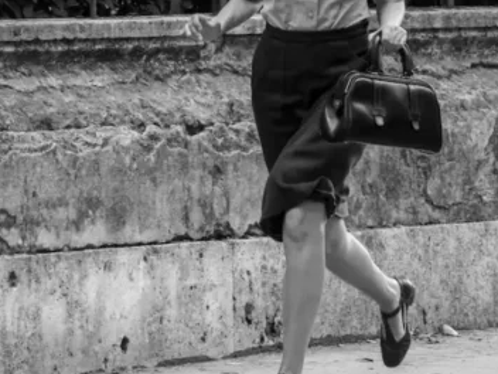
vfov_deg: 6.1
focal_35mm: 243
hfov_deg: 8.1
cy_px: 89
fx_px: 3496
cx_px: 150
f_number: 6.4
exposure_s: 1/500
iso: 1600
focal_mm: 77.3
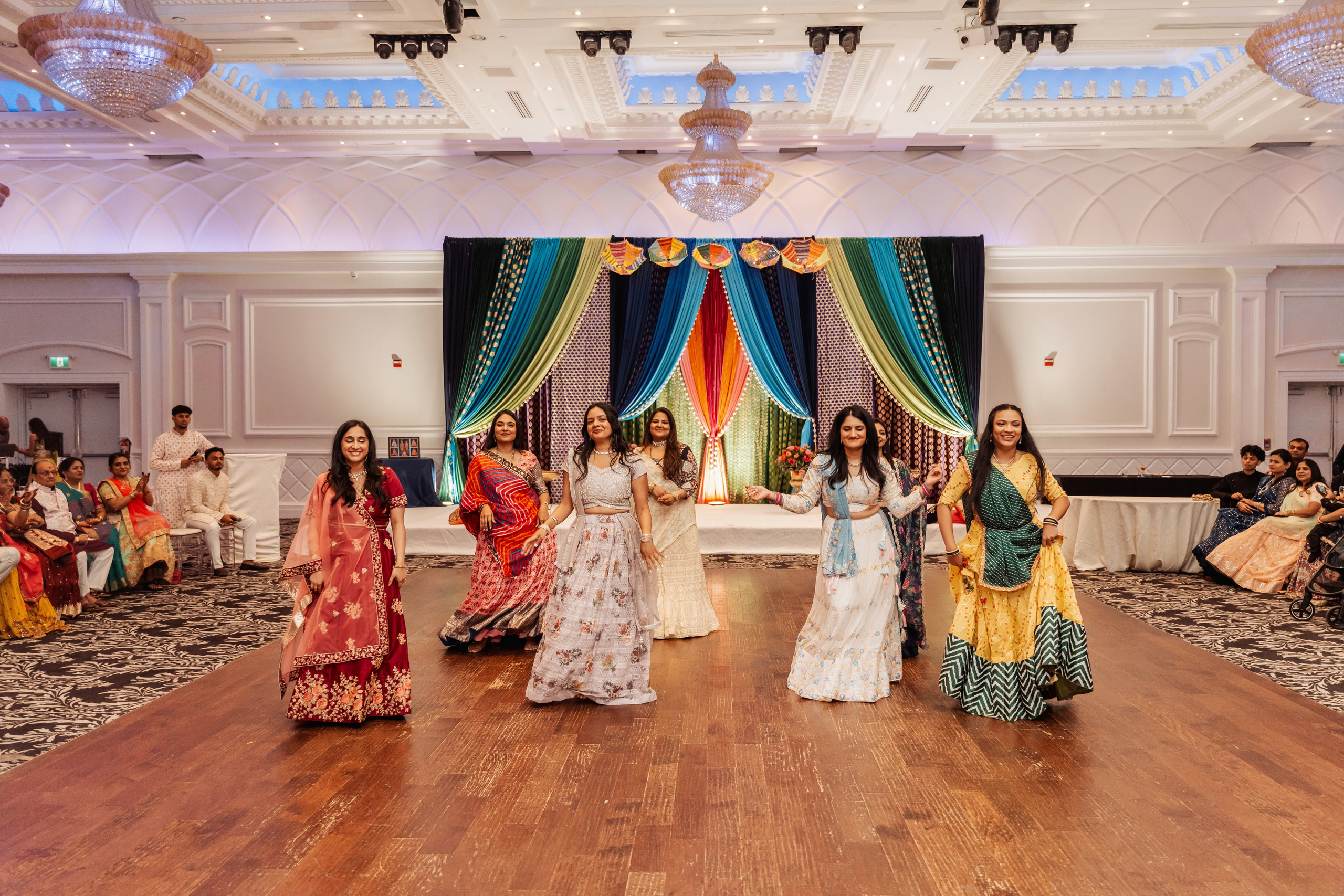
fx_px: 1090
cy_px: 448
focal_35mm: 29
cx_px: 672
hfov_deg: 63.3
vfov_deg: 44.7
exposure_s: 1/160
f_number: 2.8
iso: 1250
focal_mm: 29.2
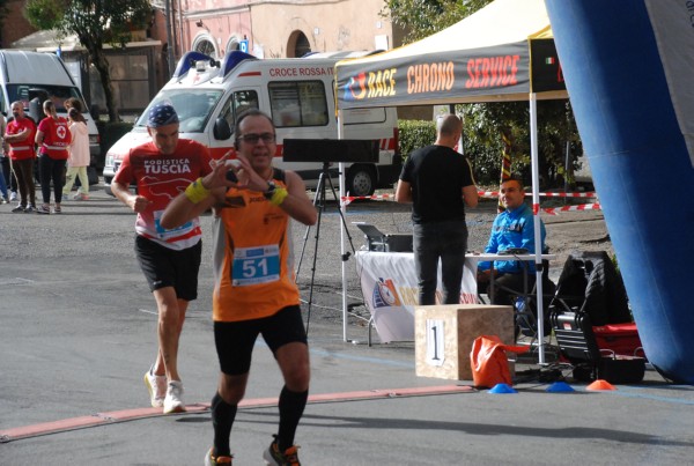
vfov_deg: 11.5
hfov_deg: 17.0
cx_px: 347
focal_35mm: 120
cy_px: 233
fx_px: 2319
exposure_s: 1/1600
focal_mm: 80
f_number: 6.3
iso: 1000
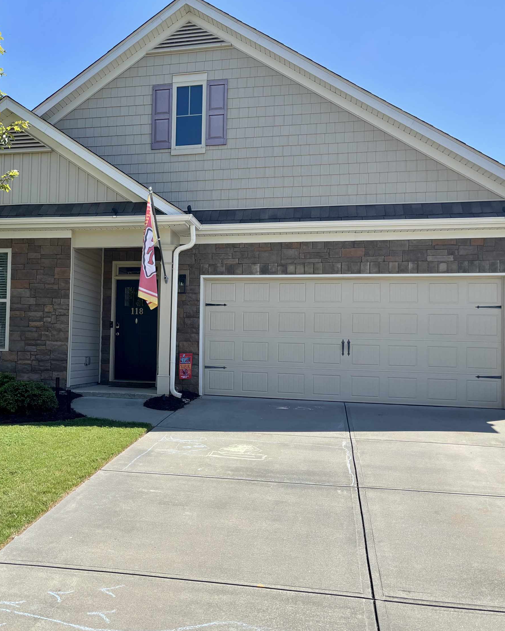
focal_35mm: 35
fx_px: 654
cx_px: 143
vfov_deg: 51.5
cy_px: 319
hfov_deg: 41.3
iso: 50
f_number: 1.6
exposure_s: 1/2288
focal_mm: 5.96
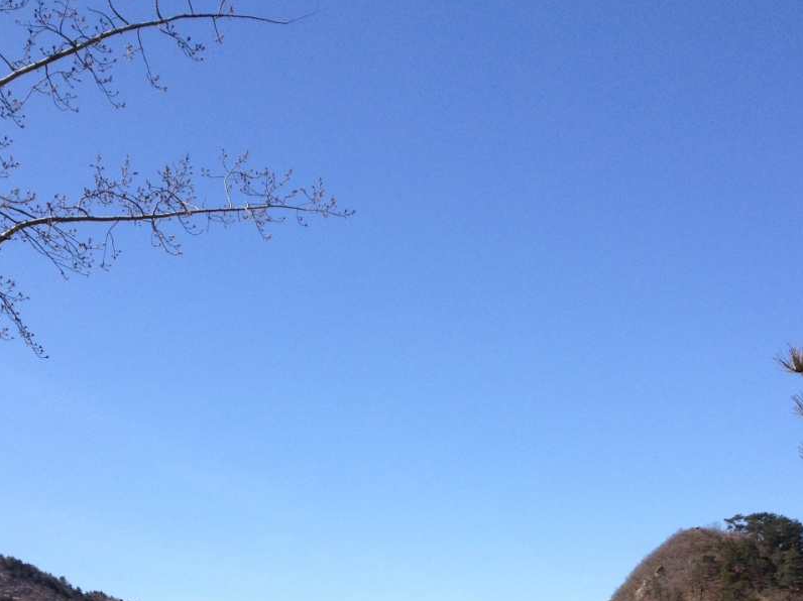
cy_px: 378
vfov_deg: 32.0
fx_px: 1043
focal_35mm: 45
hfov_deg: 42.1
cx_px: 418
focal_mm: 4.28
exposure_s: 1/1416
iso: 64
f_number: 2.4
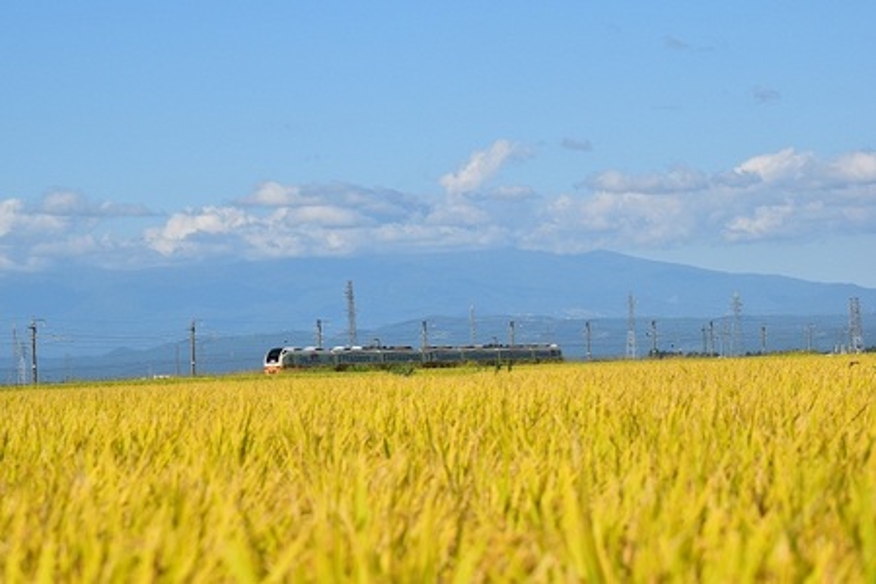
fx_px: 3650
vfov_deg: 9.1
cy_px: 292
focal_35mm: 150
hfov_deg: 13.7
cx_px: 438
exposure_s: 1/500
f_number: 11
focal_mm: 100
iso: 250
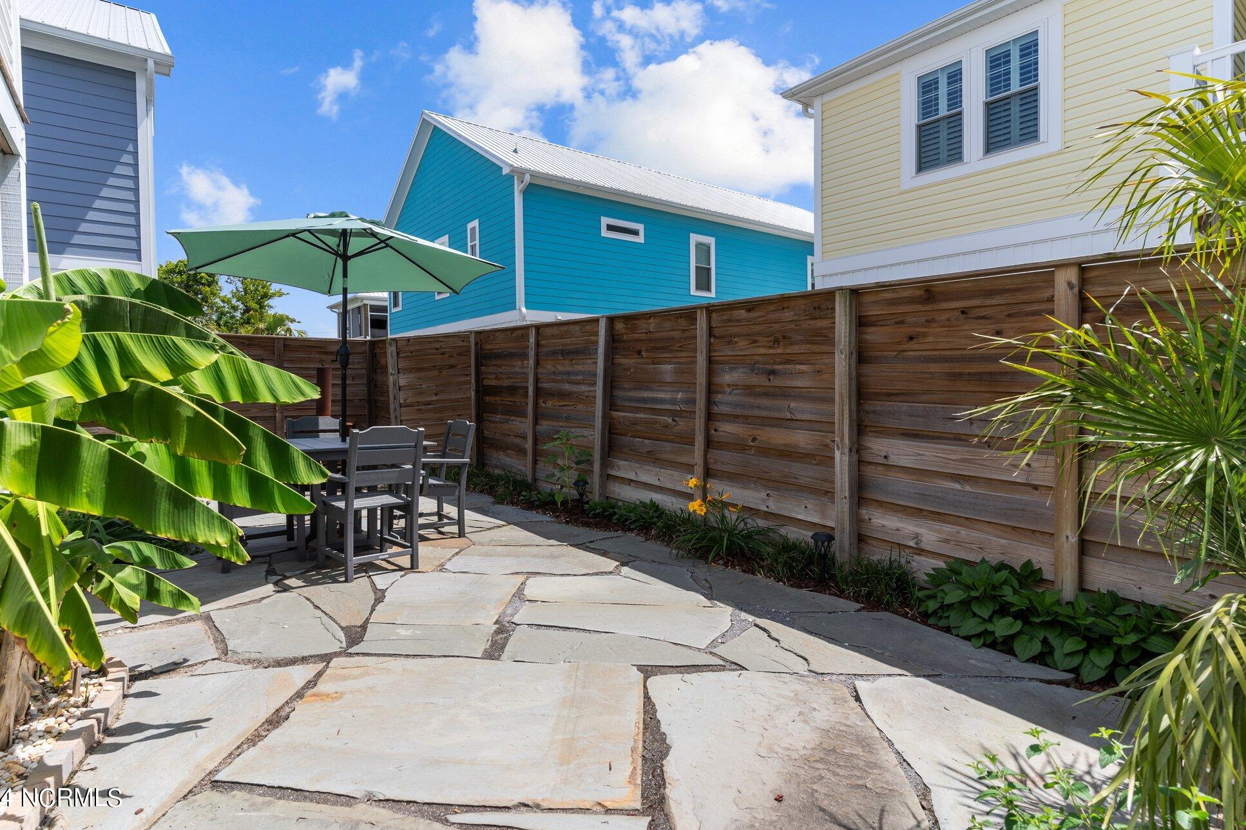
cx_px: 598
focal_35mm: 18
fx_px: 623
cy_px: 398
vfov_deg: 67.3
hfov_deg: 90.0
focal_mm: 17
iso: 160
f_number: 7.1
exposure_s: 1/500
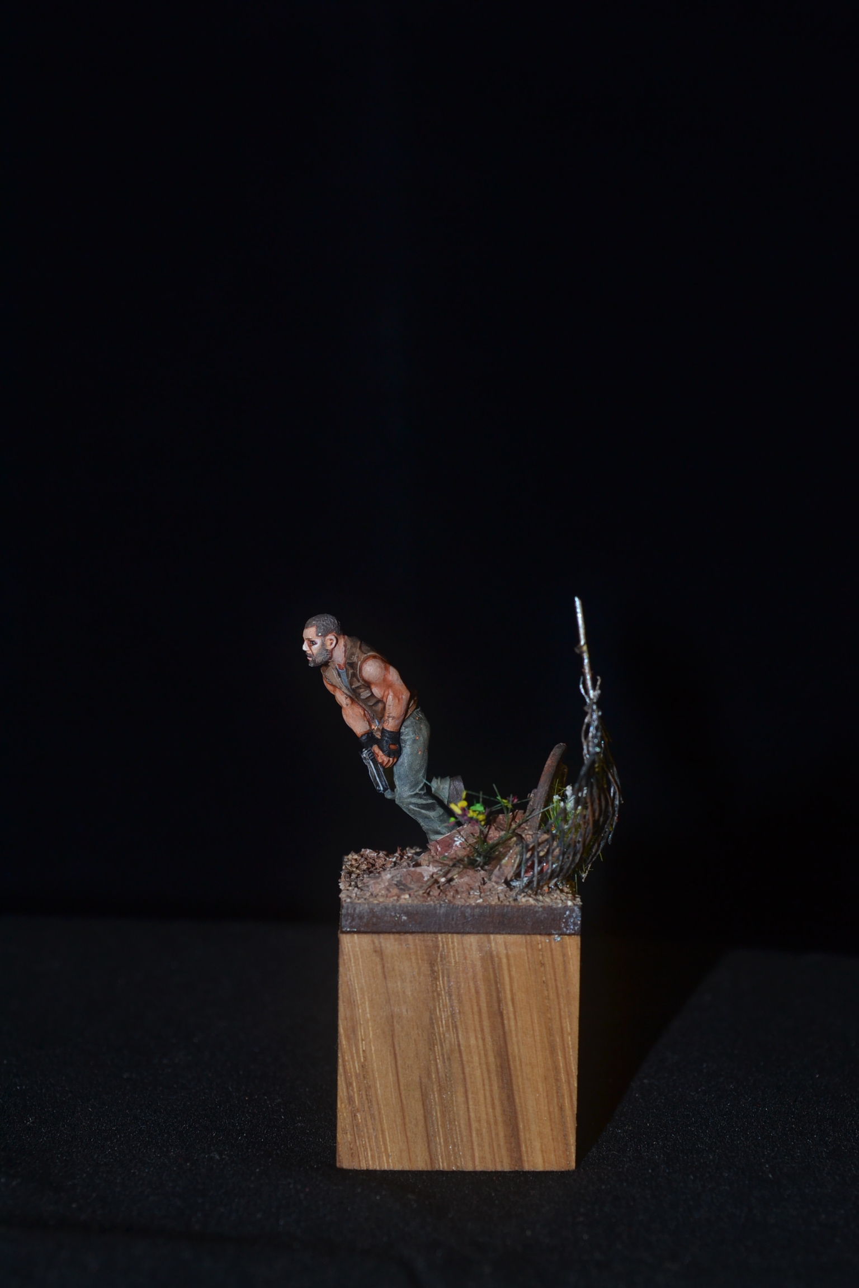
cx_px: 430
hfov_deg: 20.2
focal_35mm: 68
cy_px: 644
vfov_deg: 29.9
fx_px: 2416
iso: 100
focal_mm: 45
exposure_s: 1/60
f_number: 8
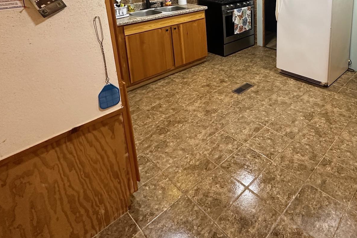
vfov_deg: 45.8
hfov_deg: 67.7
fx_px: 248
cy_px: 19
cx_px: 260
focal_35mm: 25
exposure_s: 1/60
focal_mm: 2.22
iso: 320
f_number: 2.2
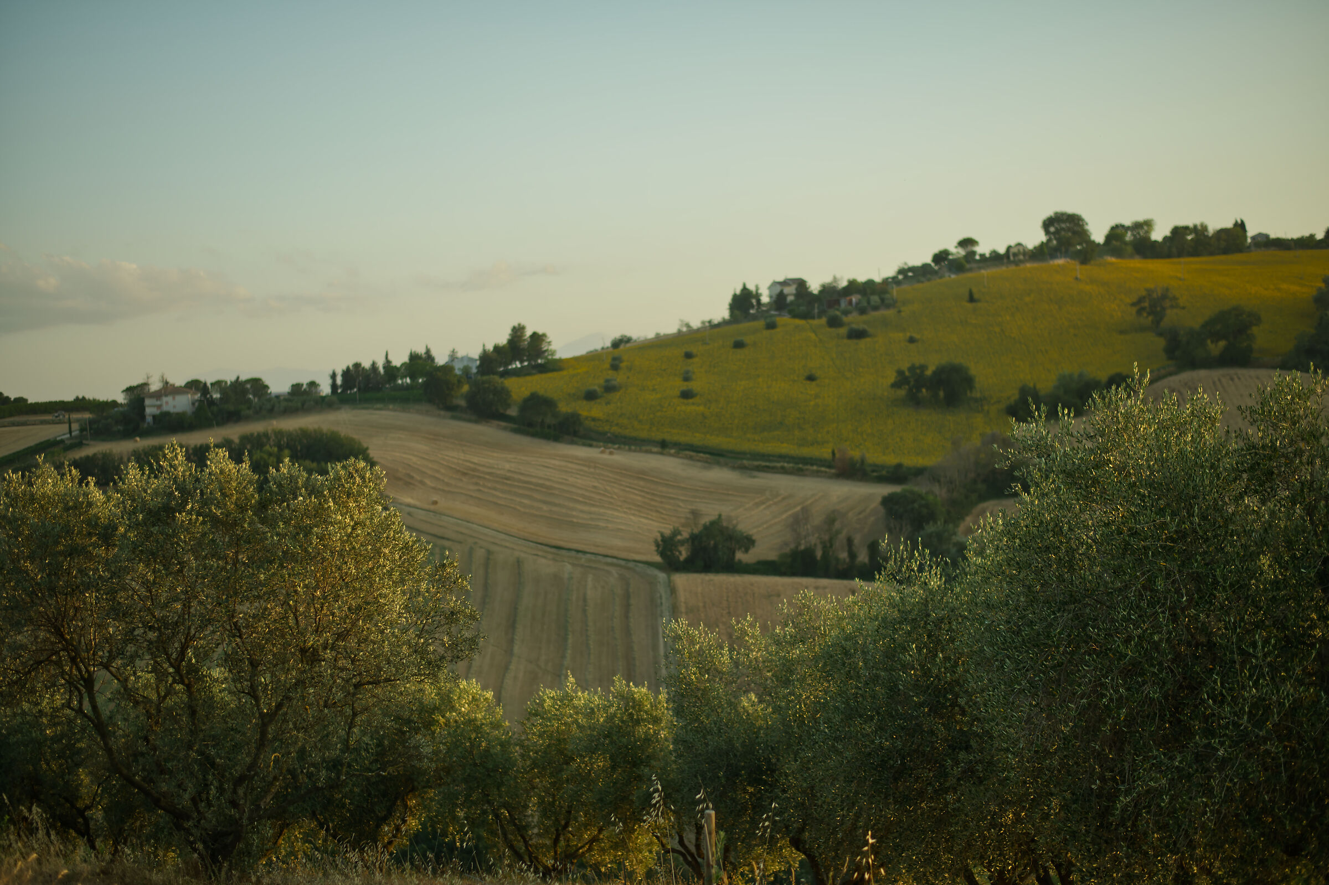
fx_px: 1845
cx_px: 664
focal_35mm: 50
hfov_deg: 39.6
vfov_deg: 27.0
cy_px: 442
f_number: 2
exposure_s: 1/1000
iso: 200
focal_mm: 50
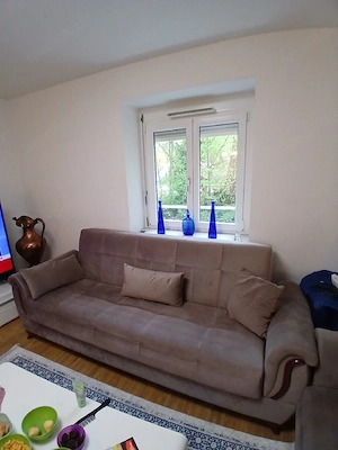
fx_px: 221
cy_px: 225
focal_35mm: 17
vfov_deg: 91.0
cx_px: 169
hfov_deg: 74.7
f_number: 2.2
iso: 250
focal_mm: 1.4
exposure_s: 1/33.3
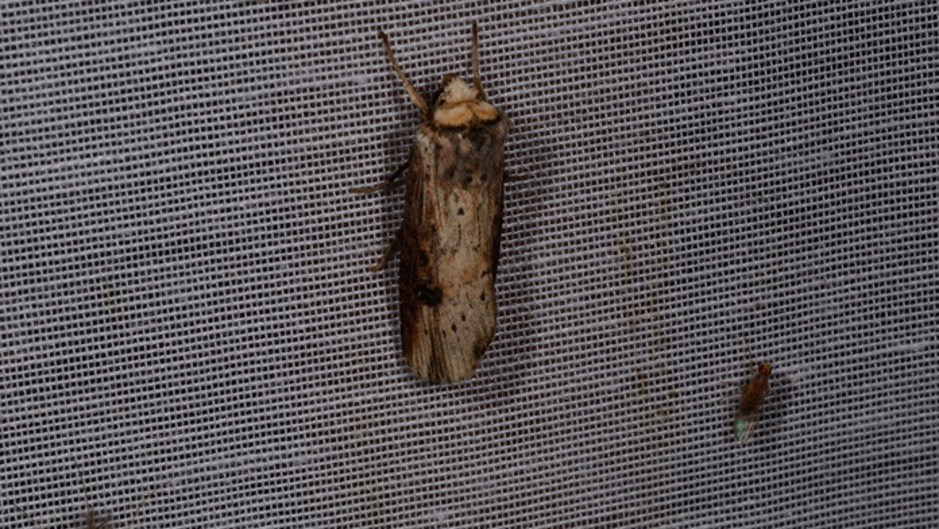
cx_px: 463
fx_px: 3776
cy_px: 262
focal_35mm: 152
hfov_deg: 14.2
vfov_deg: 8.0
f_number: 32
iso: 100
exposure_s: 1/60
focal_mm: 85
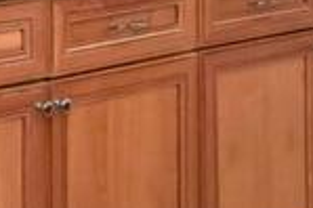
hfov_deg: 14.0
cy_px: -191
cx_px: -313
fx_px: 1077
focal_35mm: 124
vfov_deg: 10.3
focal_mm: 12
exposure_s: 1/50
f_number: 9
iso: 1250
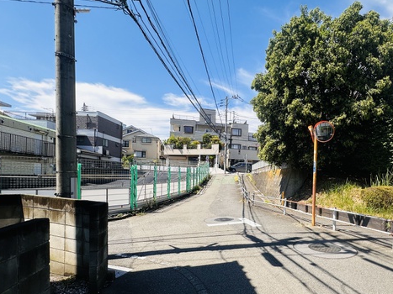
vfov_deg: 62.6
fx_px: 238
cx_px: 258
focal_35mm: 21
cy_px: 183
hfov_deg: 76.8
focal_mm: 2.22
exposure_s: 1/1135
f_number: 2.2
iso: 50
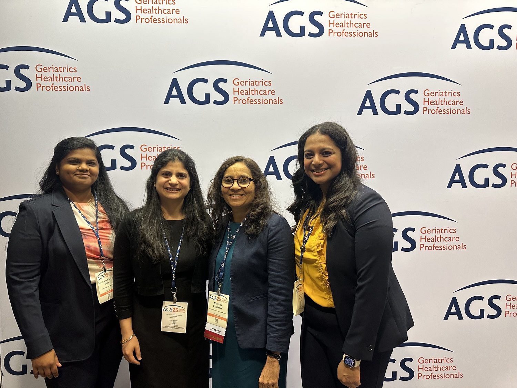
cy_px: 194
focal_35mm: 24
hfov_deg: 71.6
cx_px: 258
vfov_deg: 56.8
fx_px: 358
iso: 250
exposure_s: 1/60
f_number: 1.78
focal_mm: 6.86
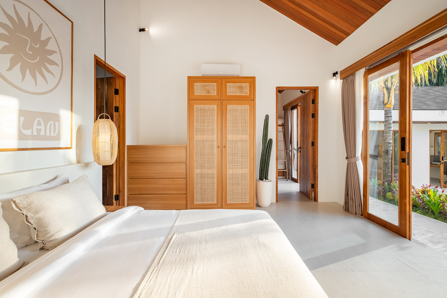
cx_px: 224
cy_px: 149
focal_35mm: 15
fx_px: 186
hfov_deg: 100.4
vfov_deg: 77.3
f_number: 9
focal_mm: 10
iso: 320
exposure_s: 1/120
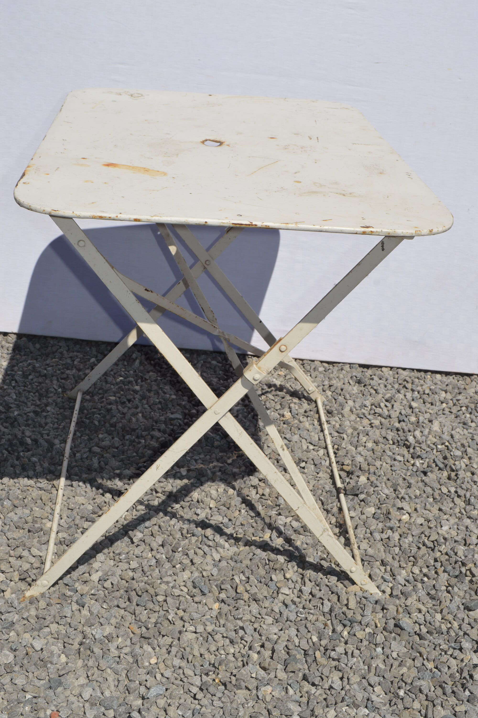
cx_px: 239
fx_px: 898
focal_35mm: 45
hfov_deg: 29.8
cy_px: 359
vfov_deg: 43.6
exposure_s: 1/200
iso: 100
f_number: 13
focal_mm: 30
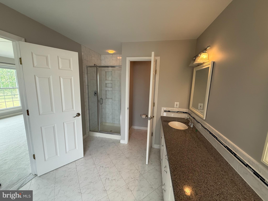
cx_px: 134
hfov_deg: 102.1
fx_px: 108
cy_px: 100
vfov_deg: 85.7
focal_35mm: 14
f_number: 2.2
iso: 200
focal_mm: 2.22
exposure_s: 1/120
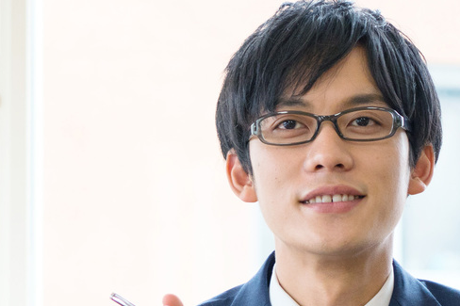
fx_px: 5084
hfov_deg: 5.2
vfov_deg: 3.4
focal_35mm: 398
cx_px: 441
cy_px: 491
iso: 800
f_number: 4
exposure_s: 1/160
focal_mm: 97
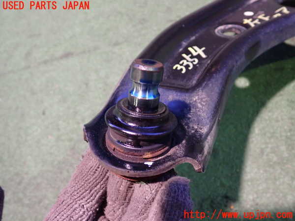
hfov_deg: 60.0
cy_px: 110
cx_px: 148
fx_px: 256
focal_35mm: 30
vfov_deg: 46.8
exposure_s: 1/25
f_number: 2.3
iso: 800
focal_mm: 5.4
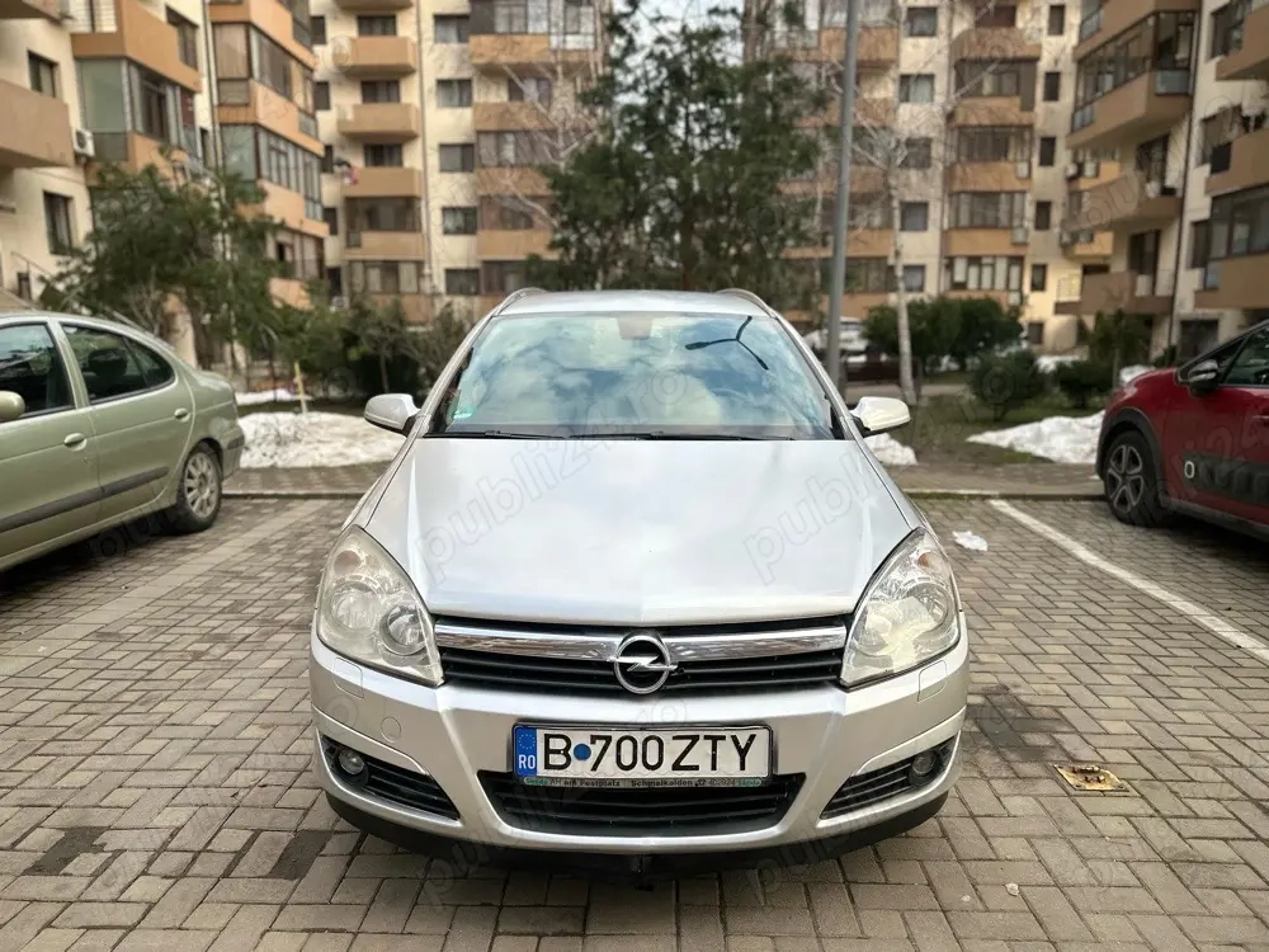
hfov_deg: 71.6
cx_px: 634
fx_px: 880
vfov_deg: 56.8
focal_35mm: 24
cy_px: 476
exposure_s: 1/894
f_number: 1.78
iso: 80
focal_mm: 6.86
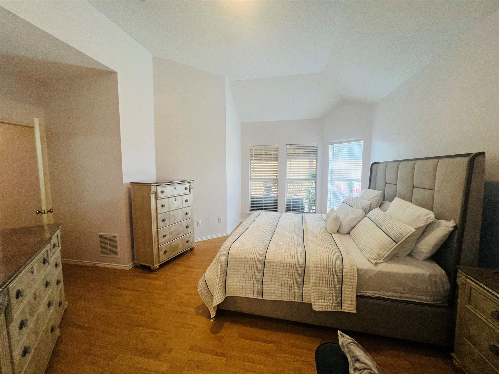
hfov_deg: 106.2
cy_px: 187
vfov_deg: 89.9
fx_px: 187
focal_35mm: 13
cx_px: 250
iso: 160
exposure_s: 1/60
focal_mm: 1.57
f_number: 1.8
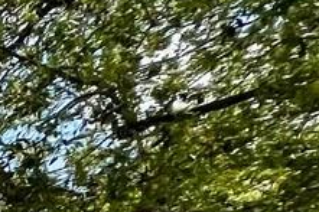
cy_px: 545
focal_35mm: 98
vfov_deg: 11.1
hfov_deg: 9.4
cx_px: -813
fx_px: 868
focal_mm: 1.57
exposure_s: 1/2801
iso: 32
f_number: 1.8
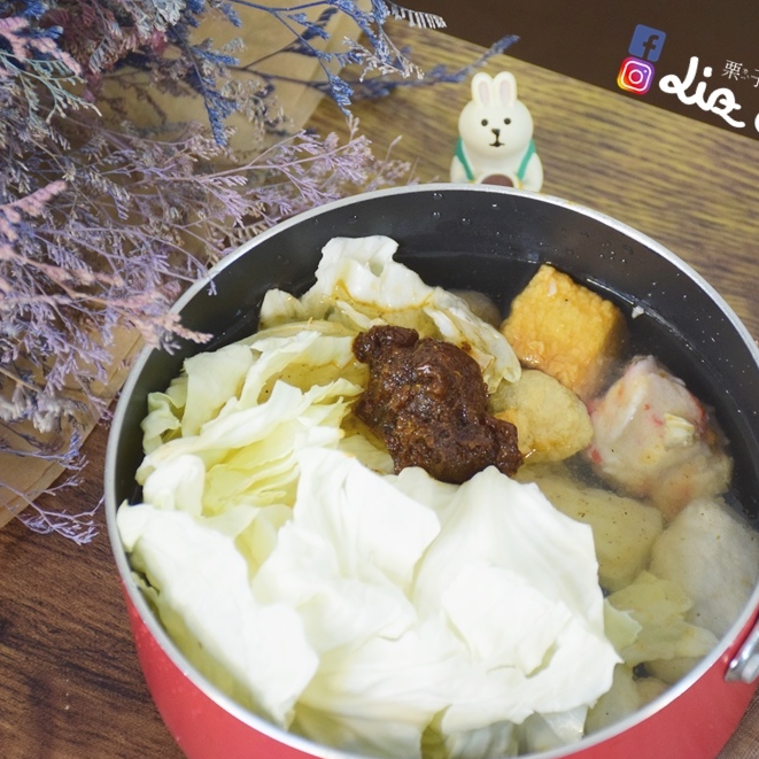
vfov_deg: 12.9
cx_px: 451
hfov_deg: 12.9
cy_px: 380
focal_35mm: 135
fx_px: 3349
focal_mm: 70
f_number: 5
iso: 1600
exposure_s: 1/125
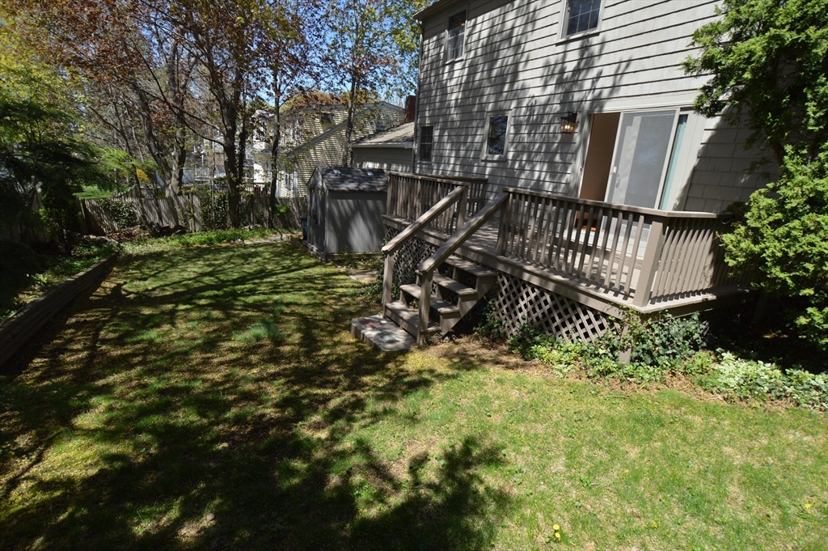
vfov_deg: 72.0
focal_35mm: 16
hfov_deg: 95.0
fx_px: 379
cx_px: 414
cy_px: 276
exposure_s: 1/200
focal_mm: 11
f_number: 7.1
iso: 100
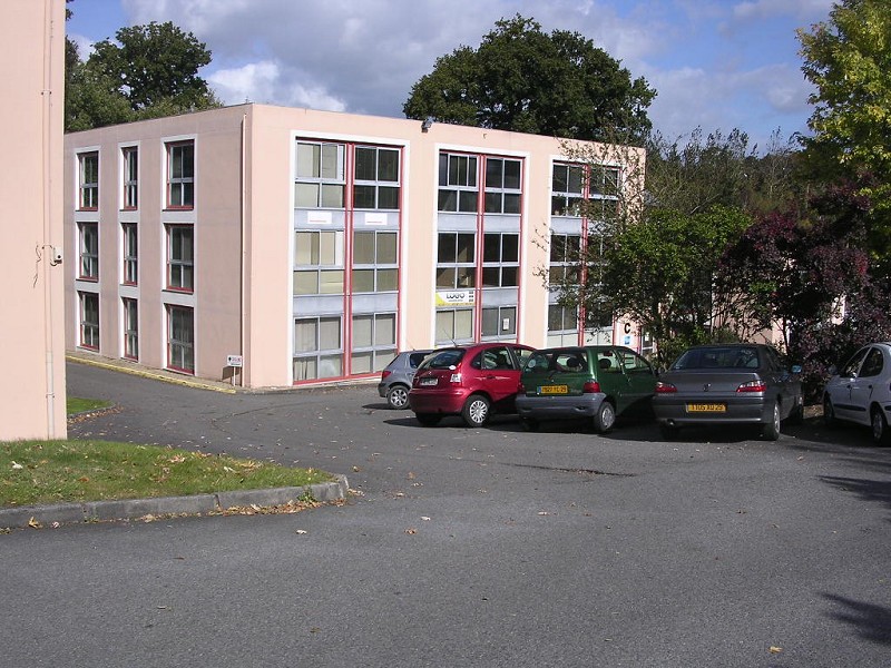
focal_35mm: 38
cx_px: 446
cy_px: 334
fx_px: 978
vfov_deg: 37.7
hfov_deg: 49.0
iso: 100
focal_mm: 5.8
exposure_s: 1/472
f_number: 5.6
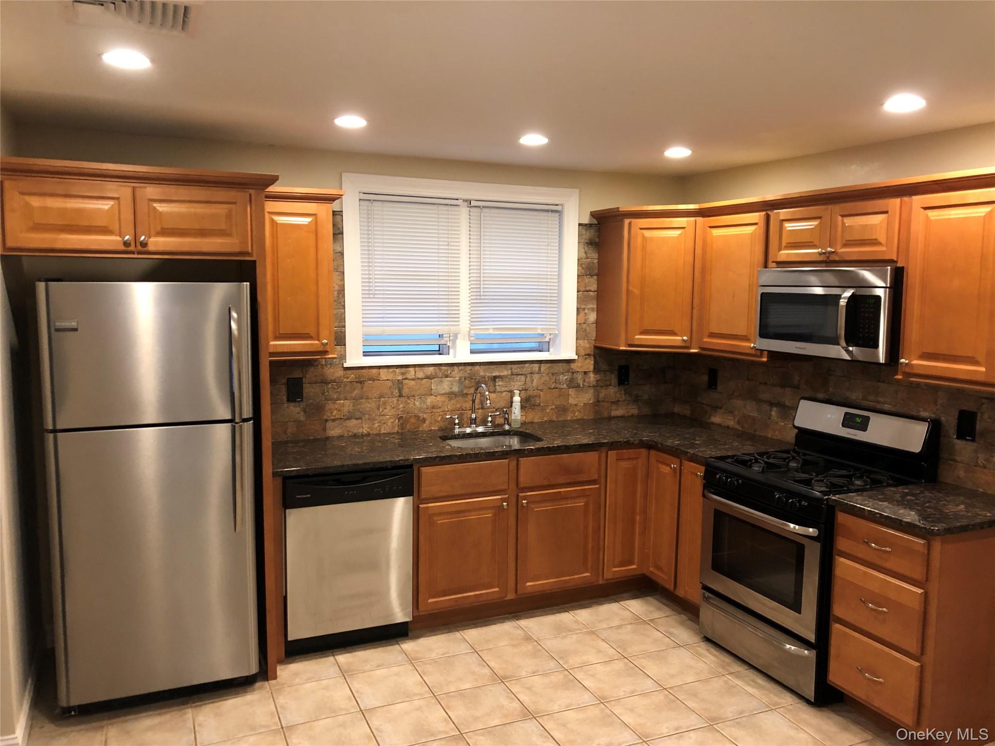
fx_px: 805
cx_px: 498
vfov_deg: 49.7
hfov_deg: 63.4
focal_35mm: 28
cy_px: 373
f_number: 1.8
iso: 64
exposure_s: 1/15
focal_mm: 4
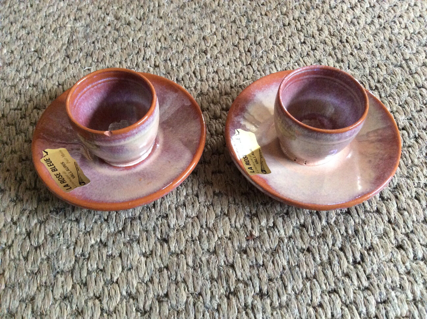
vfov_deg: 44.1
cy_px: 160
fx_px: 394
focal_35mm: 32
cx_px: 214
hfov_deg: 56.9
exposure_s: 1/20
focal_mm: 3.3
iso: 320
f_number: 2.4
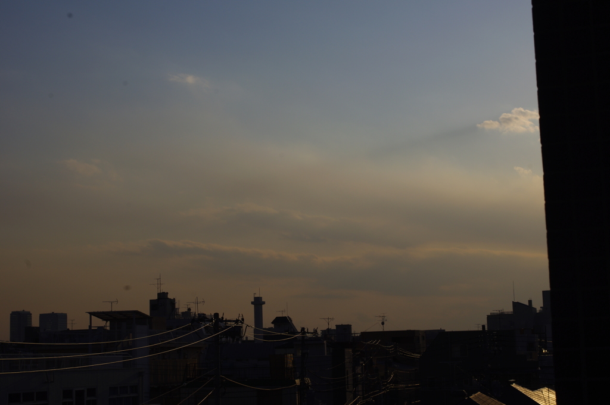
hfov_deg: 33.4
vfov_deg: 22.6
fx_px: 1015
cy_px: 202
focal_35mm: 60
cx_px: 305
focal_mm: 40
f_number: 11
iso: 100
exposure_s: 1/800
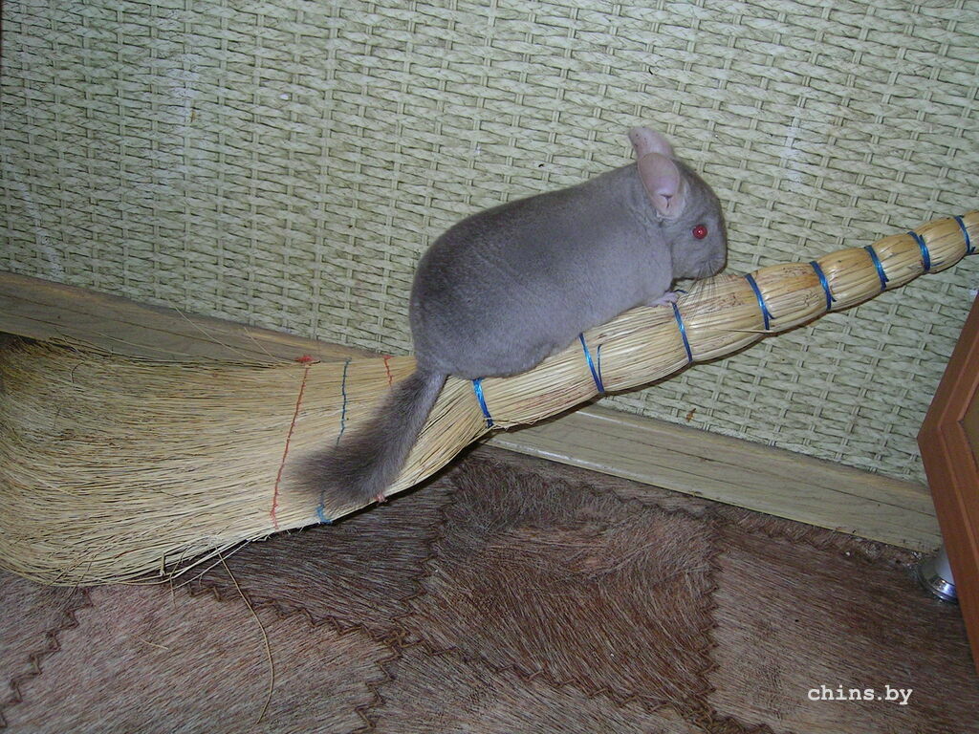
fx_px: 1018
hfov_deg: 51.4
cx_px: 490
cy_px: 367
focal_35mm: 36
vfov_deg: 39.7
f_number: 2.8
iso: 100
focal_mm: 5.6
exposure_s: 1/30
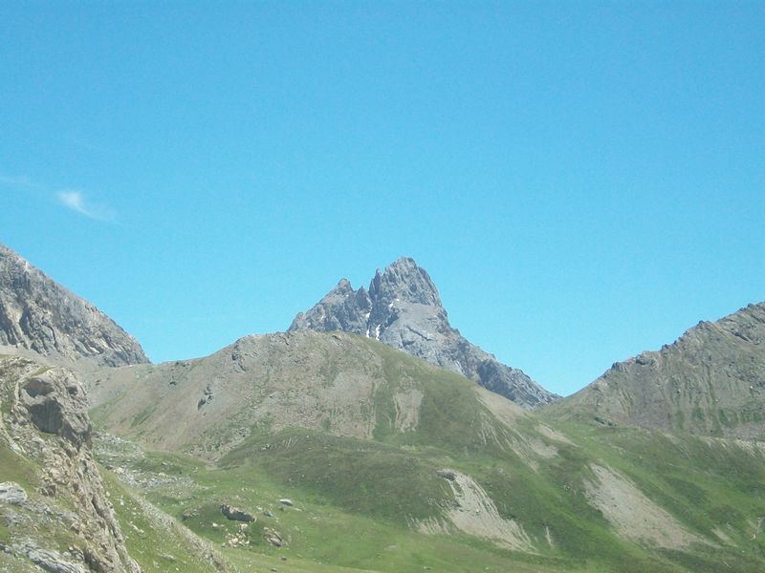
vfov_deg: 22.3
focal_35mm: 66
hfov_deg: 29.4
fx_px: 1459
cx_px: 382
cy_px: 286
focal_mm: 11
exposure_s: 1/640
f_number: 4.1
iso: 80
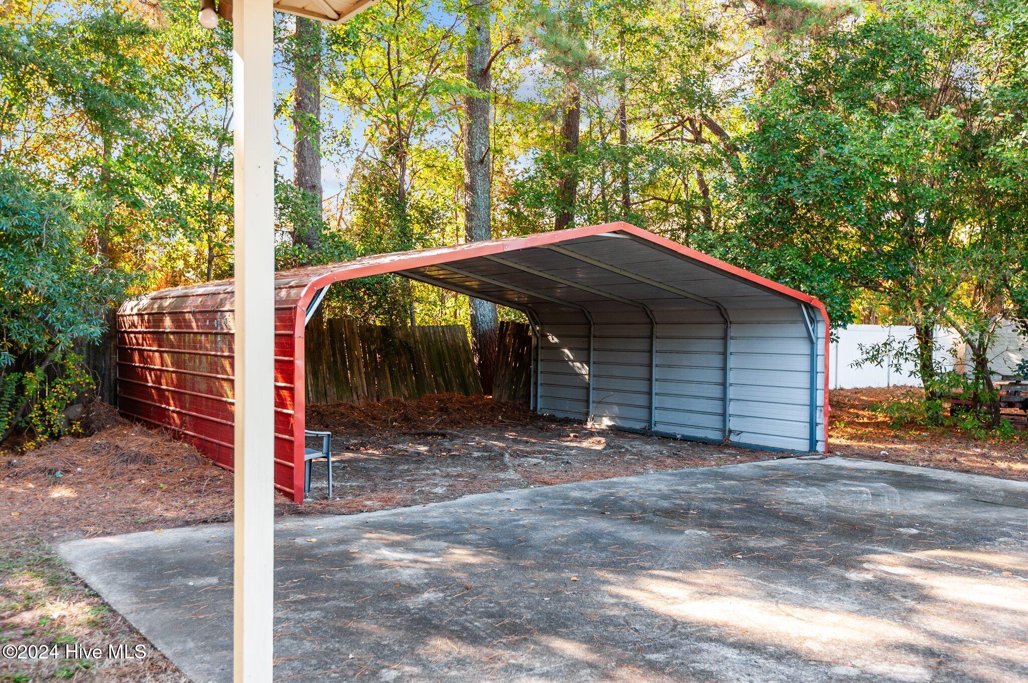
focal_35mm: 31
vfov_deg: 42.3
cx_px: 514
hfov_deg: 60.3
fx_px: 884
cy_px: 342
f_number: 5
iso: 400
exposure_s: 1/100
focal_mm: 31
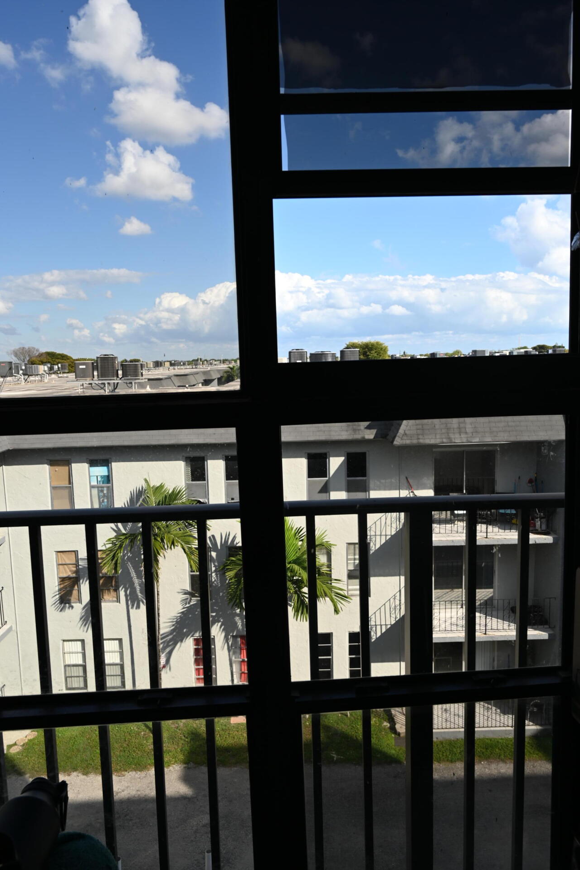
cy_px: 431
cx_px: 287
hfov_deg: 51.3
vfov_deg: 71.5
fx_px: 604
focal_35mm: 25
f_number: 6.3
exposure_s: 1/320
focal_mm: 24
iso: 100
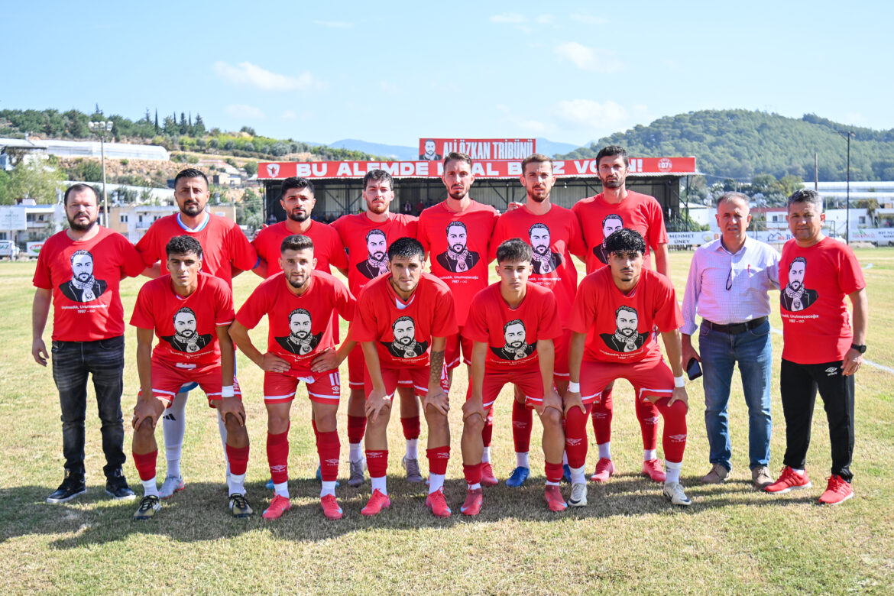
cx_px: 447
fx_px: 993
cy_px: 298
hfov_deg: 48.5
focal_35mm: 40
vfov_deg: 33.4
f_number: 4.5
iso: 100
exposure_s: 1/500
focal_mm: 40
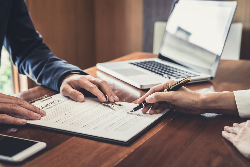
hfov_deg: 37.5
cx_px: 125
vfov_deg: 25.5
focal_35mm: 53
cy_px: 84
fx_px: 368
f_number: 2.8
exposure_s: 1/100
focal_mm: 35
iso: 400
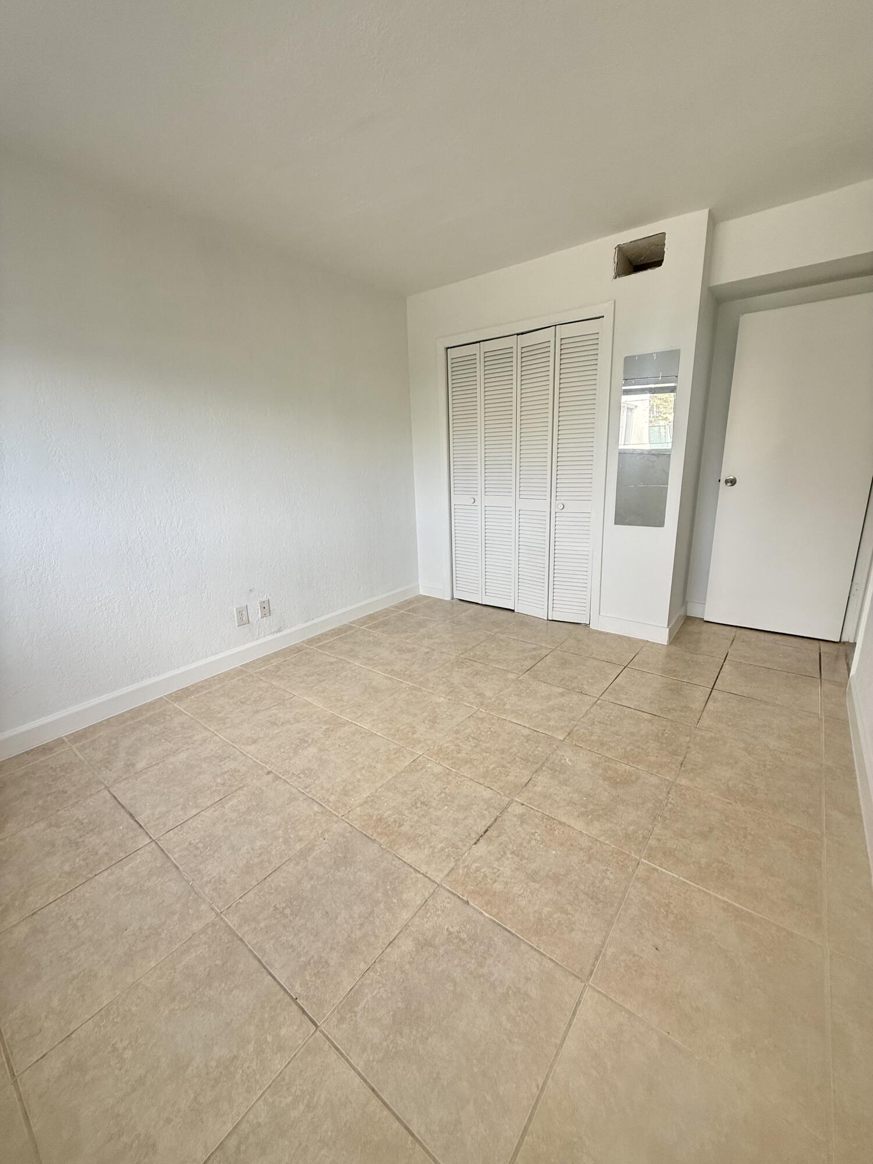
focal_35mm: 14
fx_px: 471
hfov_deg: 85.7
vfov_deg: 102.1
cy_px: 582
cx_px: 436
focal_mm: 2.22
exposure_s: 1/99
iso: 125
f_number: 2.2
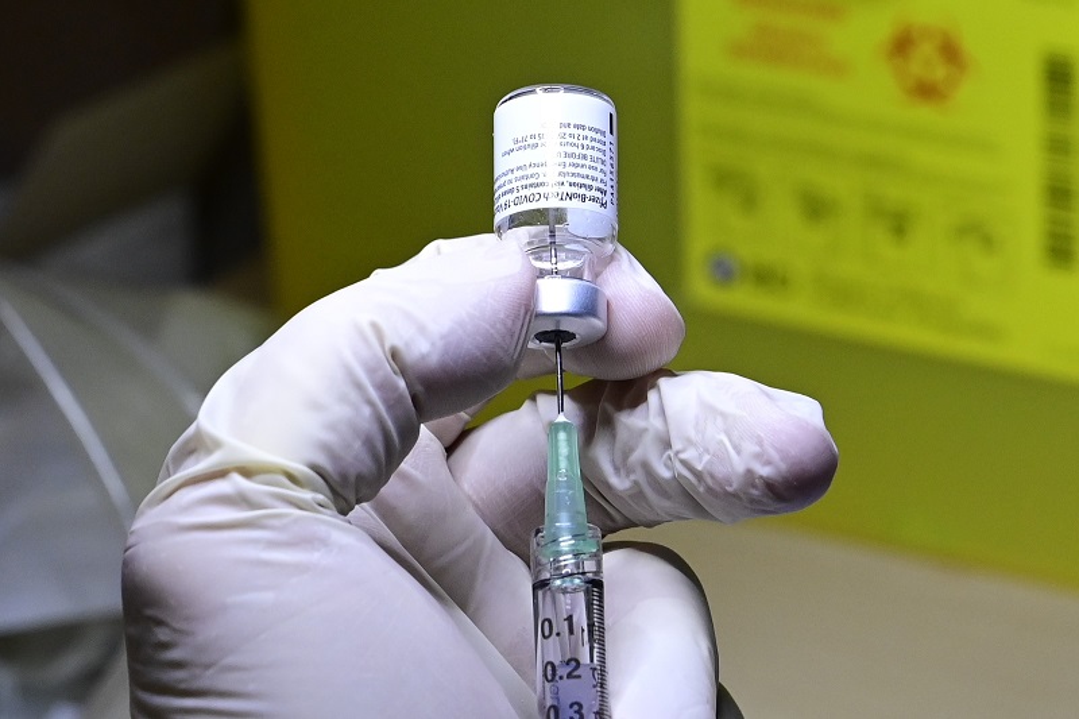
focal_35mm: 70
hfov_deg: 28.8
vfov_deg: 19.4
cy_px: 360
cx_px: 540
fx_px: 2097
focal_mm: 70
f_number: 7.1
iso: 3200
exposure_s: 1/320
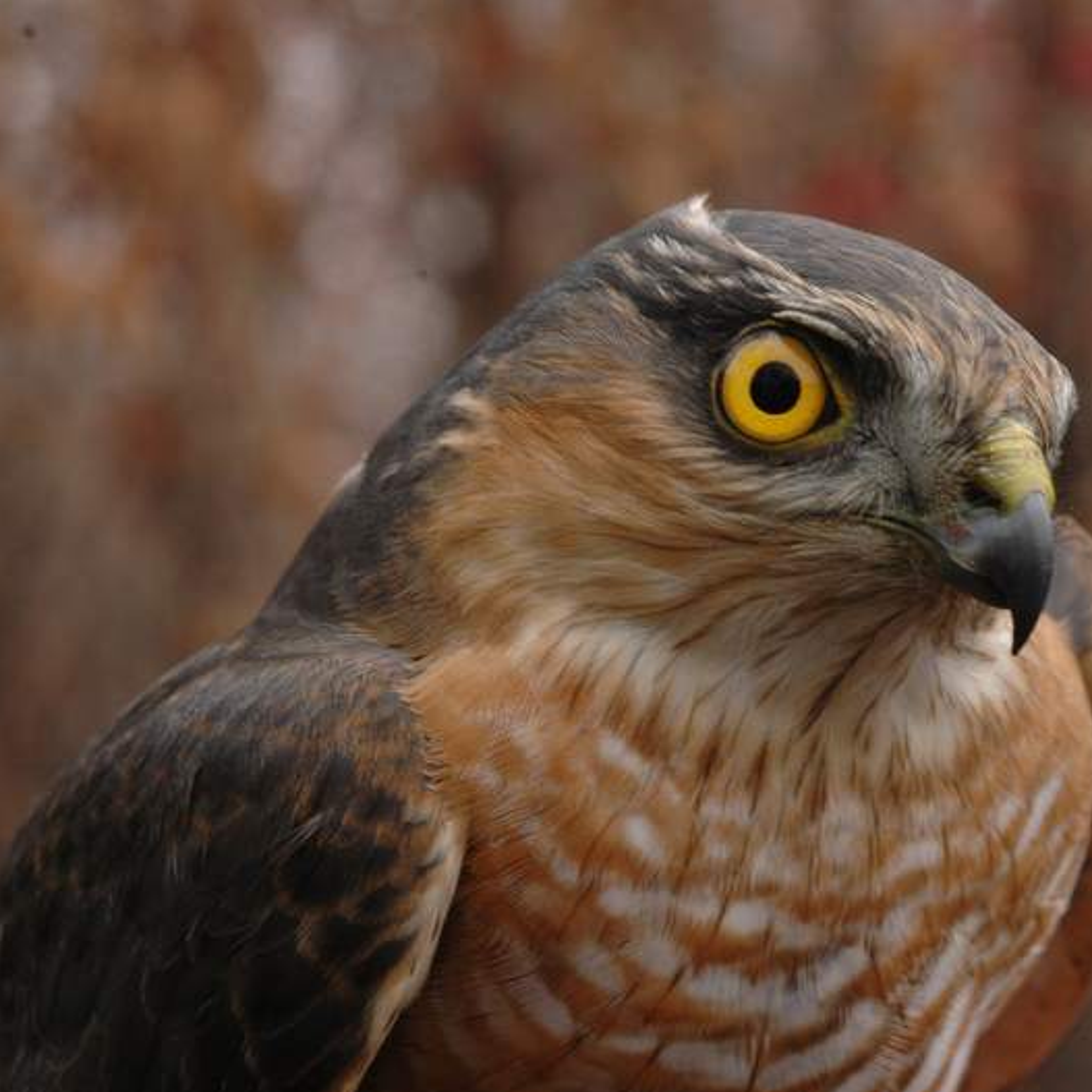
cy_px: 547
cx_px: 742
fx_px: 4140
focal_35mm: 116
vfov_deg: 15.0
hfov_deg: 15.0
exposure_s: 1/40
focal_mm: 60
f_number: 11
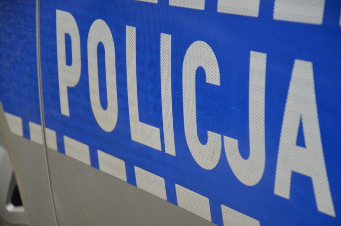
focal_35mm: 158
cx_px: 170
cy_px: 113
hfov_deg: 13.1
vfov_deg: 8.7
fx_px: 1489
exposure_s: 1/125
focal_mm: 105
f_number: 5.6
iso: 320
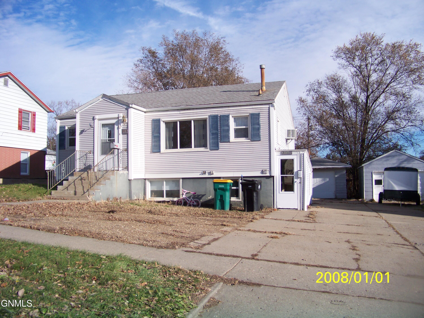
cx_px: 212
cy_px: 159
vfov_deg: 42.9
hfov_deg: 55.4
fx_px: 404
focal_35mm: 33
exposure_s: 1/1000
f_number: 2.8
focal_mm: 5.85
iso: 64
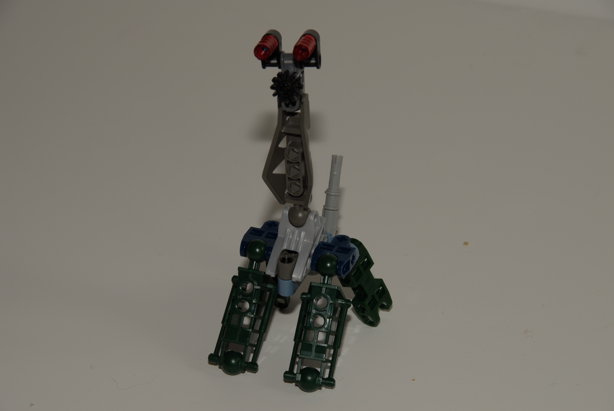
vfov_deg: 8.7
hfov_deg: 13.0
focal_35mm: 158
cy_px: 206
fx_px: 2689
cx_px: 307
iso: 100
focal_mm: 105
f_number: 11
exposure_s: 1/60
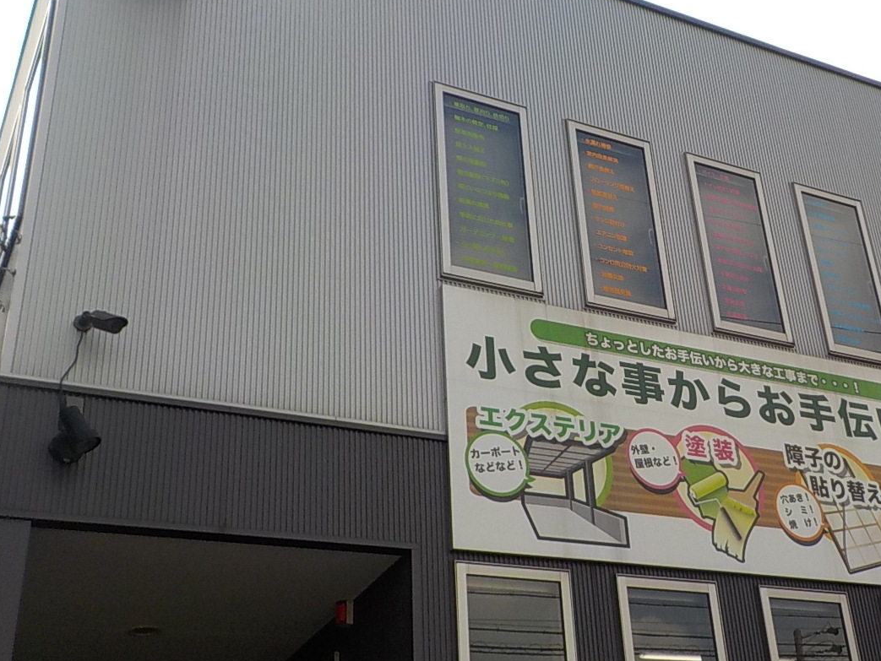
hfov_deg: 40.2
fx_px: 1171
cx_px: 645
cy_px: 294
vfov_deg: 31.5
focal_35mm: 46
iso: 125
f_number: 3.3
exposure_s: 1/1250
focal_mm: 4.1
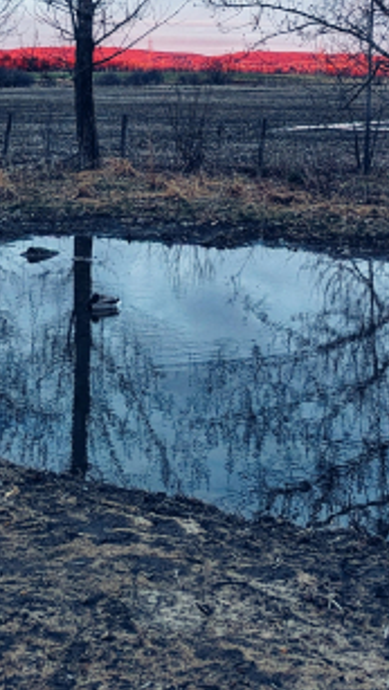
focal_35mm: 68
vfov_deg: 29.4
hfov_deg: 17.7
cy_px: 36
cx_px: 109
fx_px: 1245
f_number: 1.85
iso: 130
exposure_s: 1/37
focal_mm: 6.81
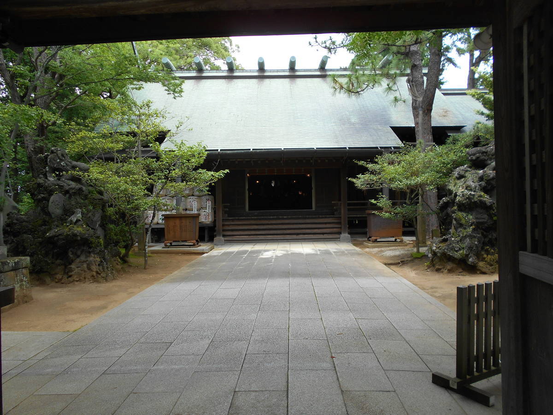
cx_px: 276
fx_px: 415
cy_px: 208
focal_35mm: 26
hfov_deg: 67.3
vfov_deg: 53.1
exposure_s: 1/200
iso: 80
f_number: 3.2
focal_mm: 4.6
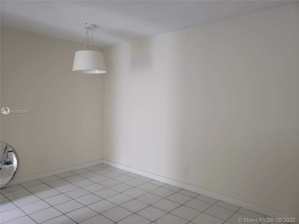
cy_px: 112
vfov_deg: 53.1
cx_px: 150
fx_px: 225
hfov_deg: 67.3
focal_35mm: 26
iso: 250
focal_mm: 4.3
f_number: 1.5
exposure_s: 1/15
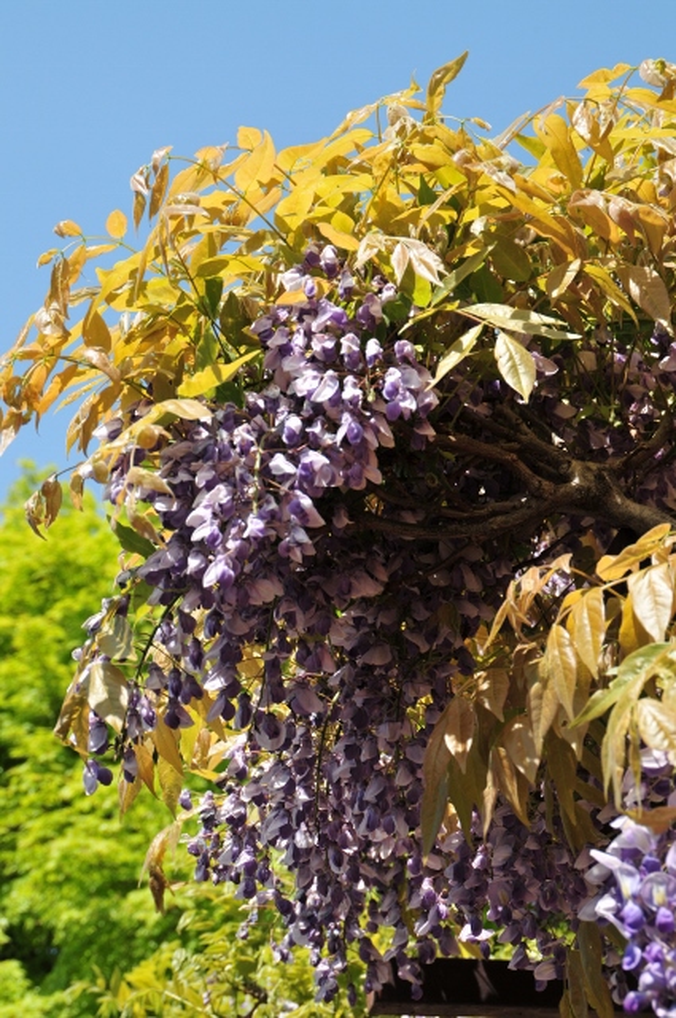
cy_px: 509
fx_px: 2372
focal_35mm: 84
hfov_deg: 16.2
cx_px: 338
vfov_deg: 24.2
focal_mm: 56
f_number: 9
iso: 200
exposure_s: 1/320
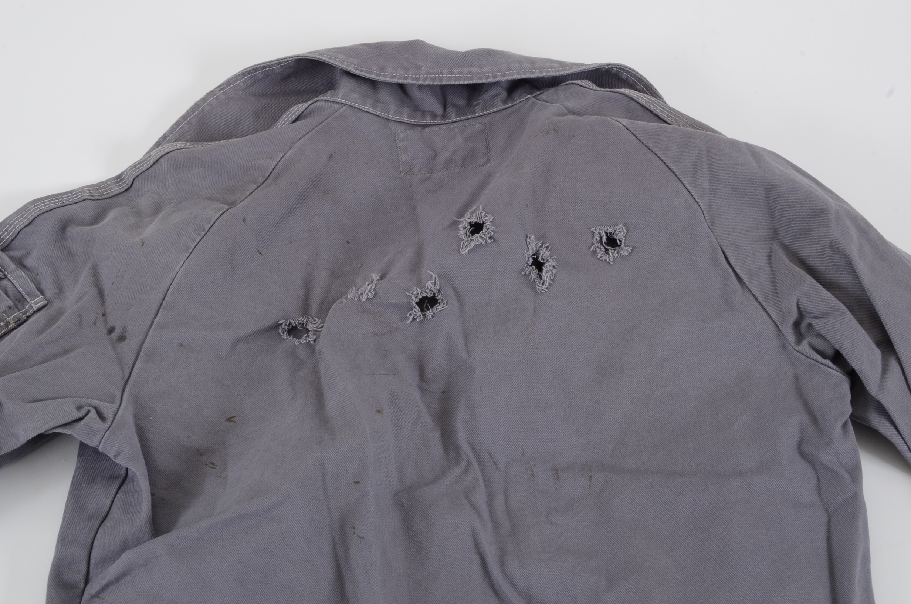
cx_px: 456
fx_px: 1818
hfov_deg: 28.1
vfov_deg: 18.8
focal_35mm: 72
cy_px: 302
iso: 200
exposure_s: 1/125
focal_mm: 48
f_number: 14
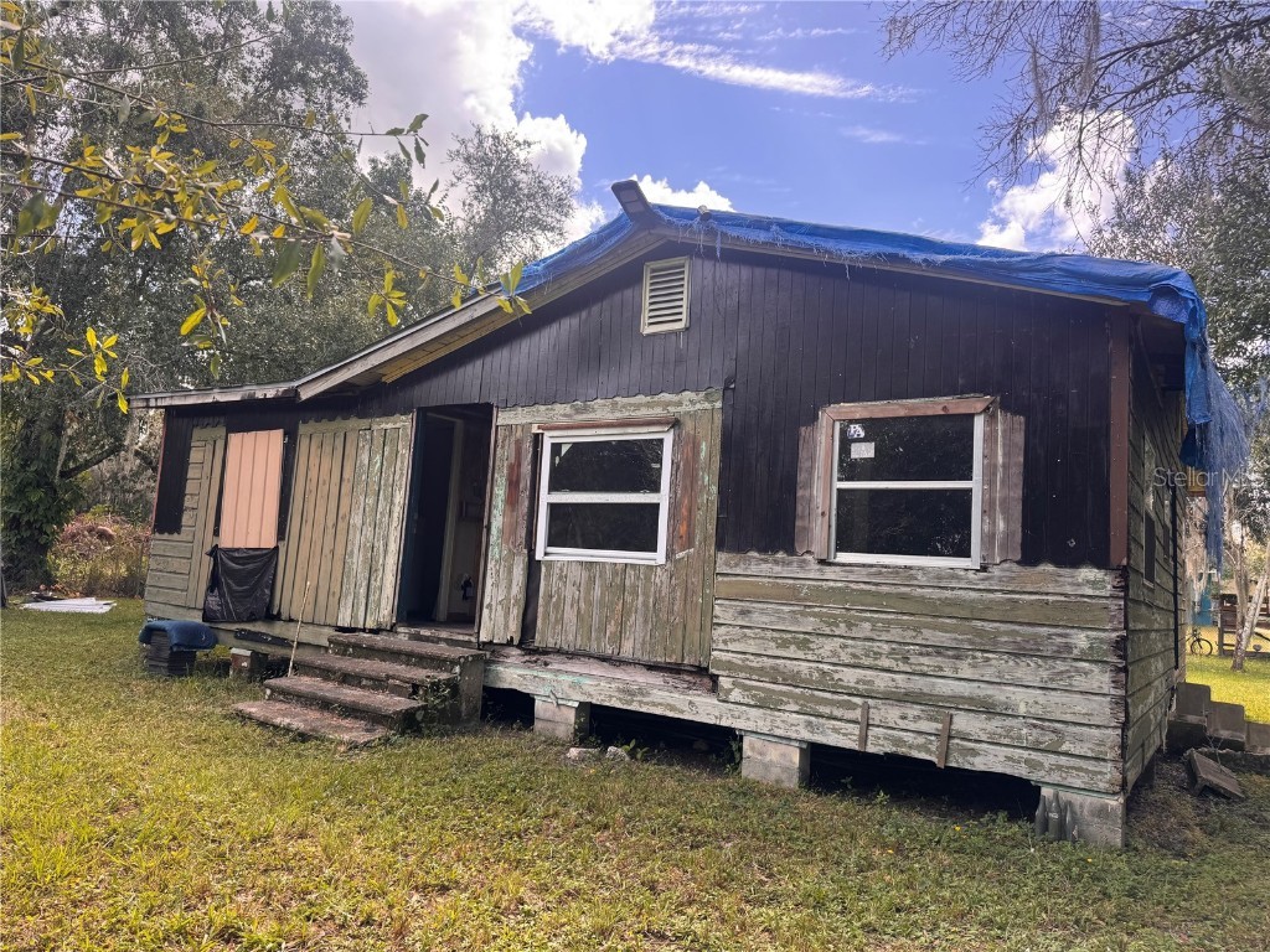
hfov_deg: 71.6
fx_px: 881
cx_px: 635
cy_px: 476
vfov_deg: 56.8
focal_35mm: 24
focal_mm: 6.76
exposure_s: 1/912
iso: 80
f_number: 1.78
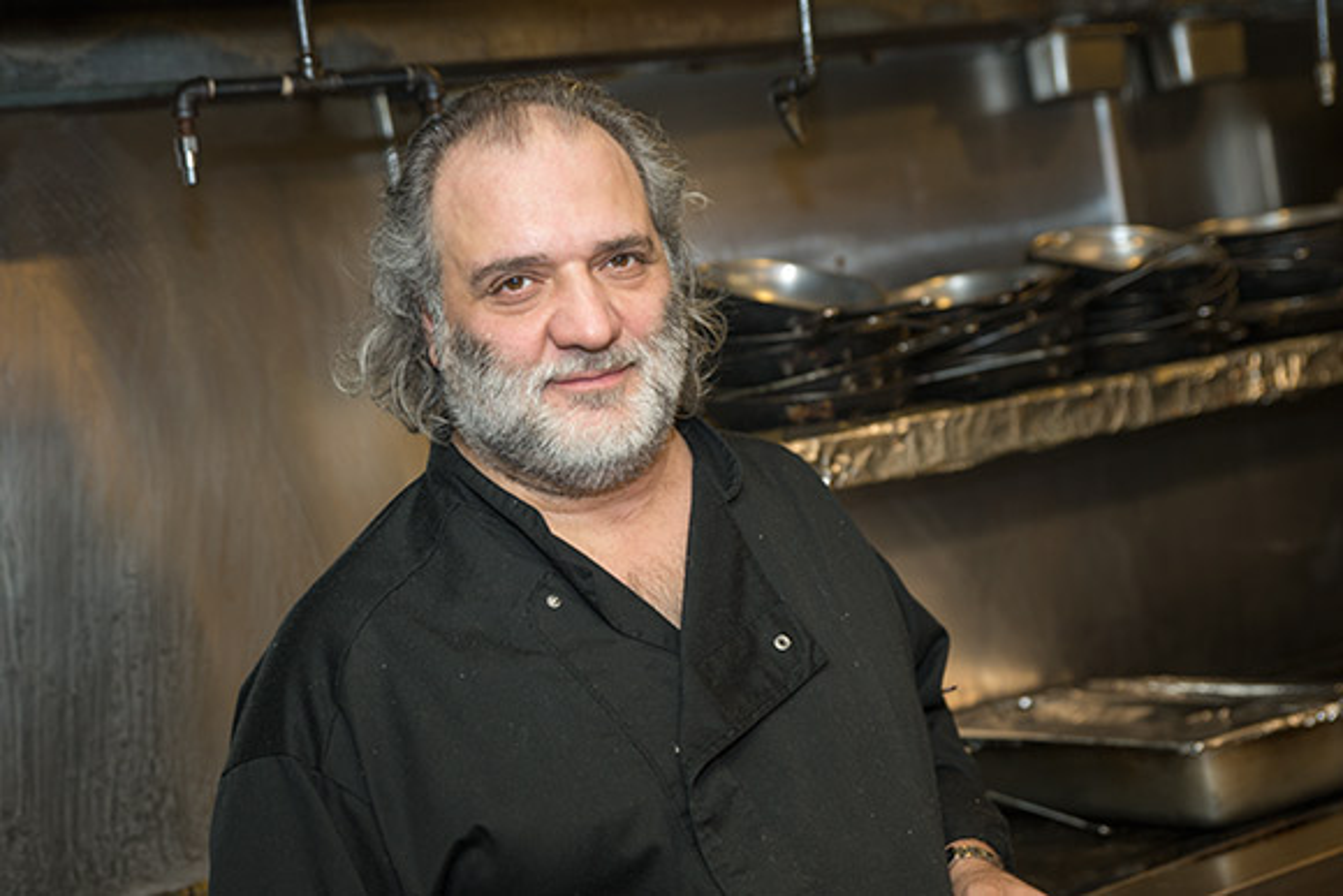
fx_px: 1791
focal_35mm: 48
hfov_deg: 41.1
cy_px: 448
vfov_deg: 28.1
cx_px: 672
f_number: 4
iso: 400
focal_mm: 48
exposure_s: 1/60
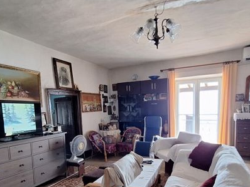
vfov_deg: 57.6
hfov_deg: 73.8
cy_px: 124
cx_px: 135
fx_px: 166
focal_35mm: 23
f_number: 2.2
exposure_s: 1/25
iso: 250
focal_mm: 1.74
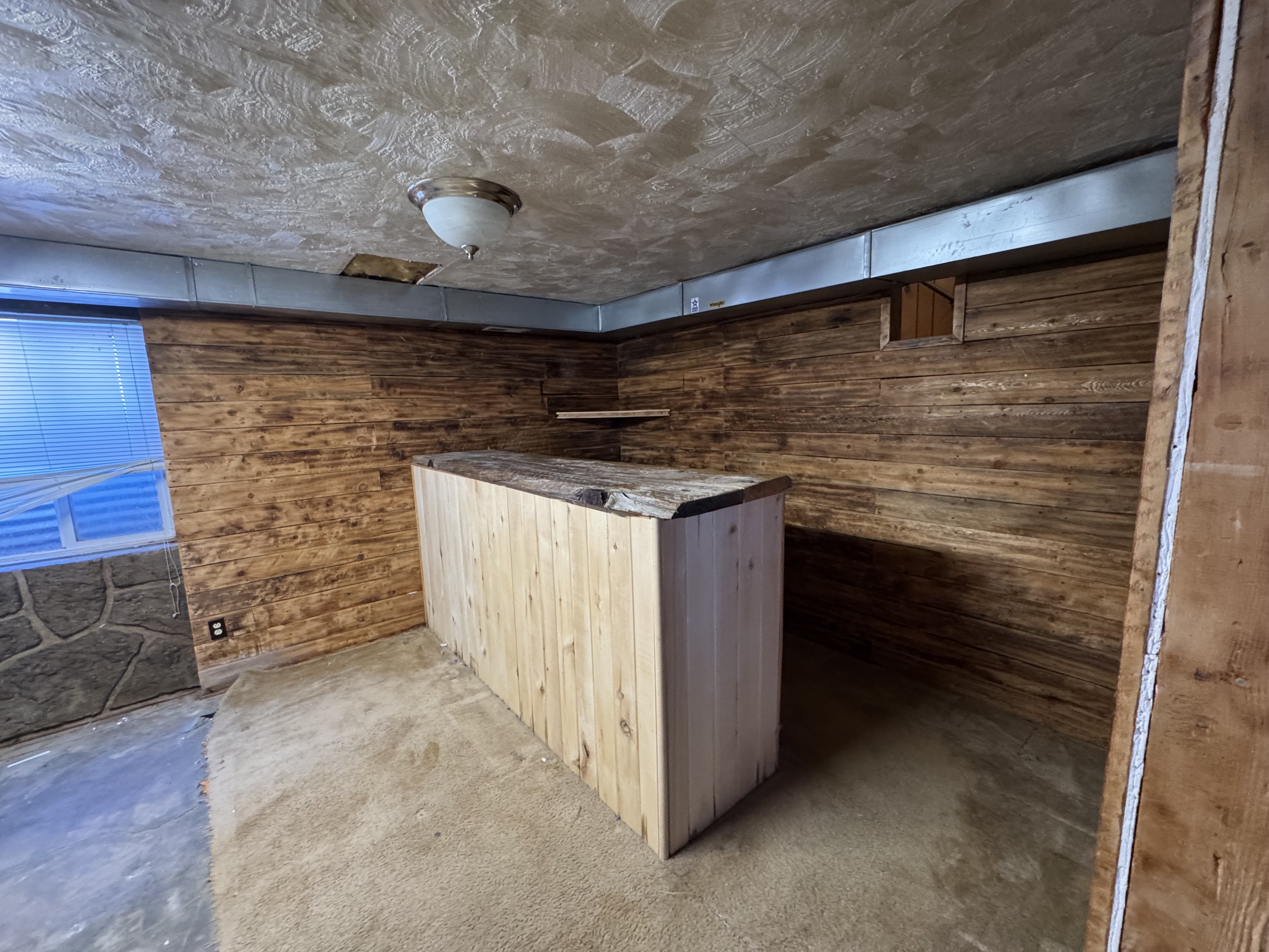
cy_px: 476
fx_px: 513
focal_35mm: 14
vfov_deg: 85.7
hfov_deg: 102.1
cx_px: 634
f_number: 2.2
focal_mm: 2.22
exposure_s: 1/60
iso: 640
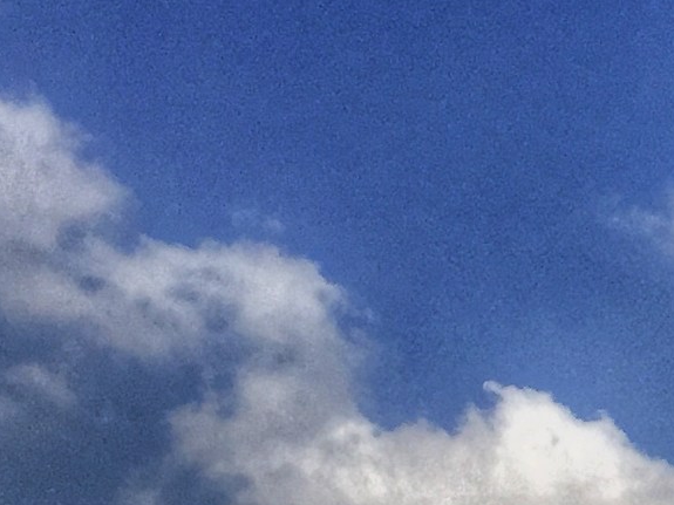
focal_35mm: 121
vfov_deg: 11.8
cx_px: 1214
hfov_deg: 14.4
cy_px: 708
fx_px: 2355
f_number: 2.2
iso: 32
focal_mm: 4.15
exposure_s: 1/4950
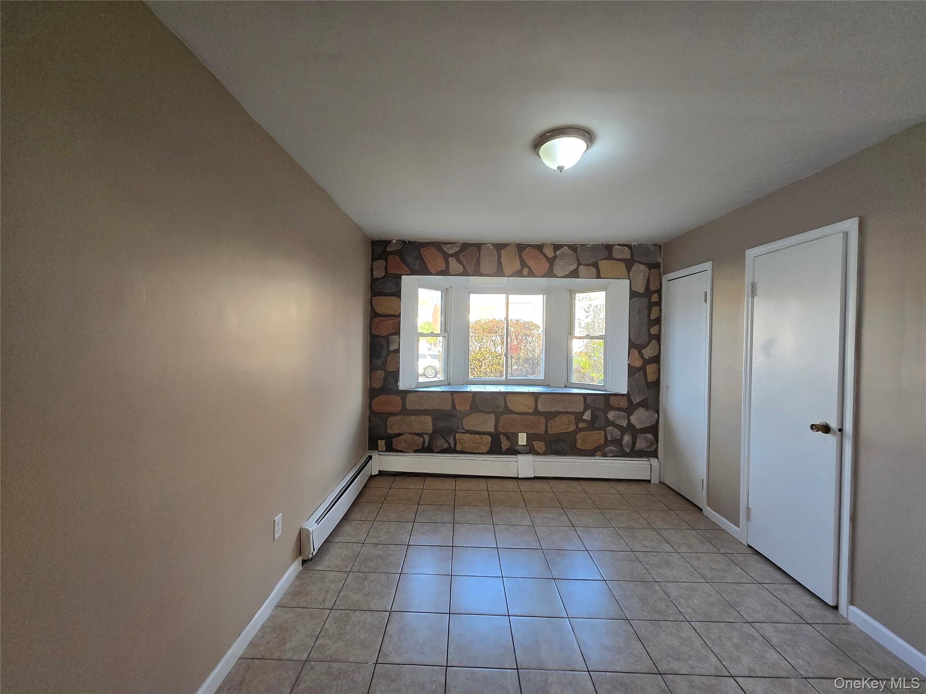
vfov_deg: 89.9
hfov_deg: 106.2
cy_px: 347
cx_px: 463
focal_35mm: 13
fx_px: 348
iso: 125
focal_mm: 1.7
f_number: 2.2
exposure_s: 1/60
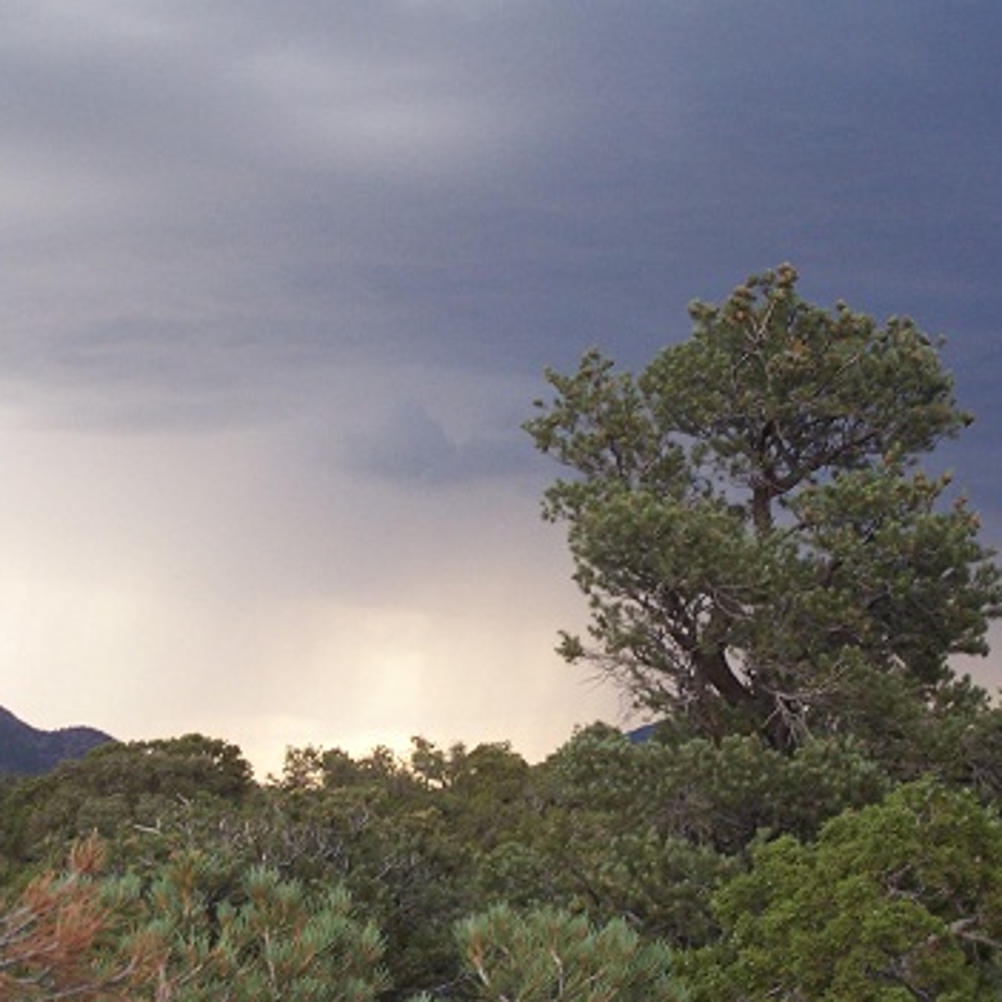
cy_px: 555
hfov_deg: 17.6
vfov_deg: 17.6
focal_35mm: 99
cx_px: 432
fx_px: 3242
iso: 140
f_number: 3.2
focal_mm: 12.4
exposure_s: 1/45
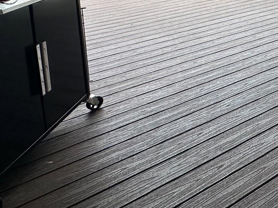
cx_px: 359
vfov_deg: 29.7
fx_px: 321
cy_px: -55
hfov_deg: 34.0
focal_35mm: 40
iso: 40
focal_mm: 2.22
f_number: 2.2
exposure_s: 1/292
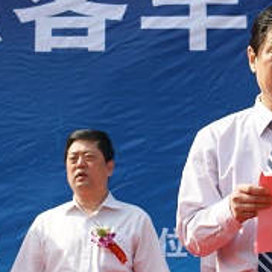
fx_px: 1424
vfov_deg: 10.9
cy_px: 185
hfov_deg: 10.8
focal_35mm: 160
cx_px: 298
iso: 100
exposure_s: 1/160
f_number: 8
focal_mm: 45
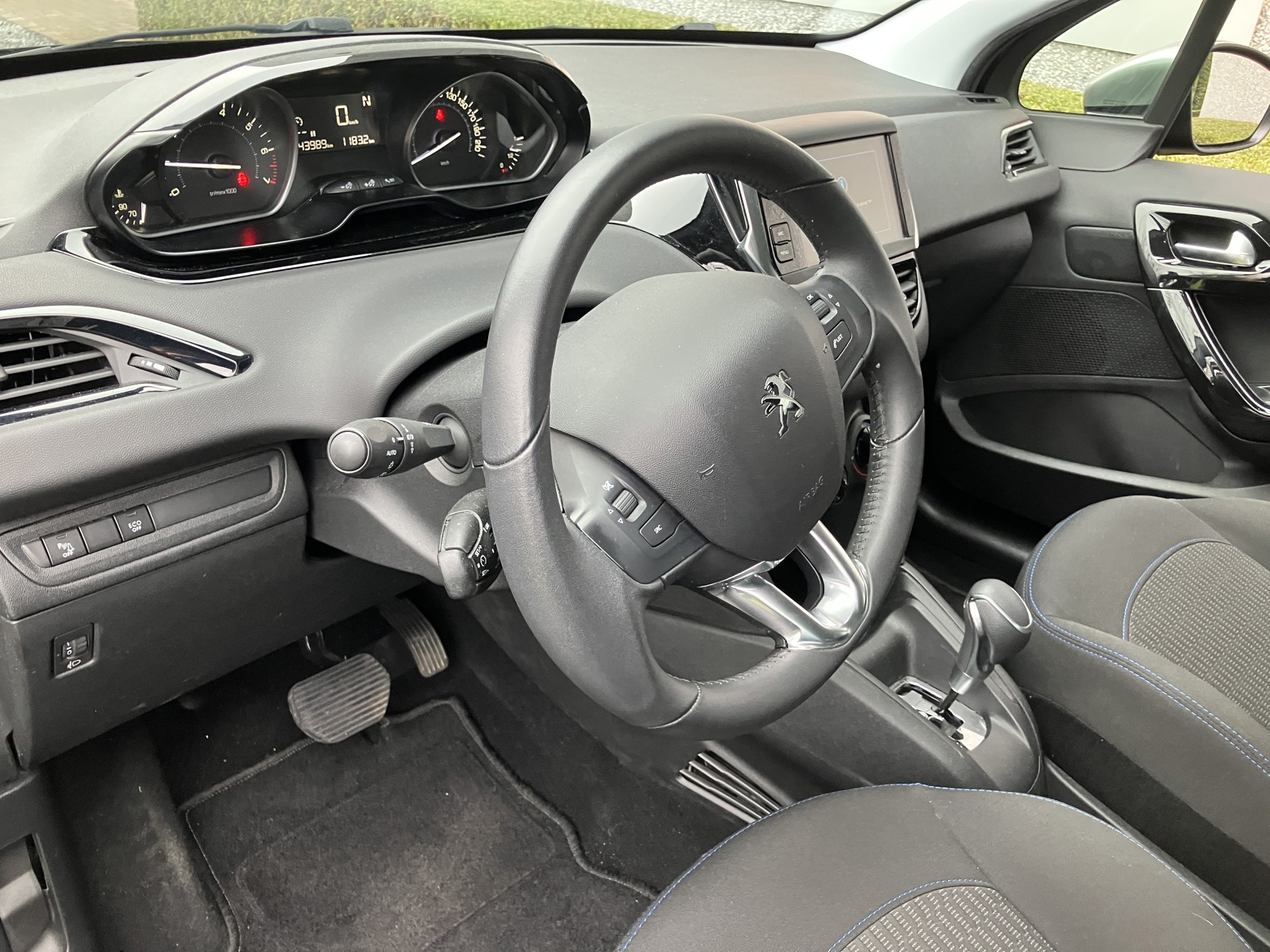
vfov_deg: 49.7
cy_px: 476
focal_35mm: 28
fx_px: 1027
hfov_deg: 63.4
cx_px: 635
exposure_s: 1/60
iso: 250
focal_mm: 3.99
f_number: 1.8
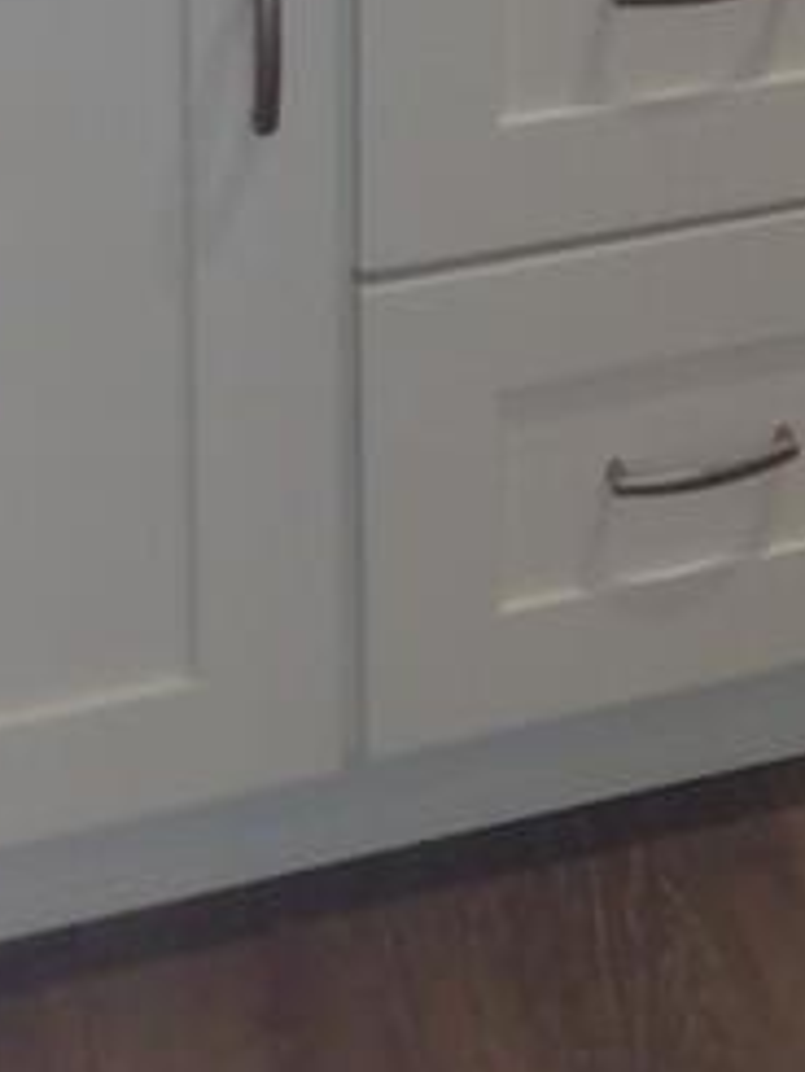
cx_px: 1689
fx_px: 4089
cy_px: -1015
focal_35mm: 132
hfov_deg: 10.2
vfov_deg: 13.1
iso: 109
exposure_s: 1/40
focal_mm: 4.71
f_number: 1.7
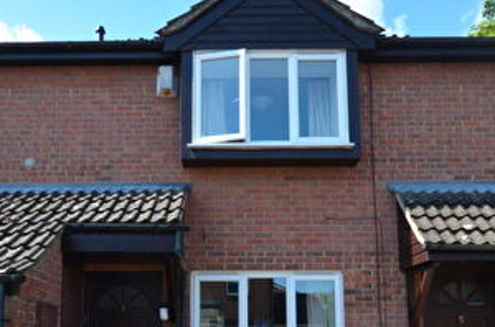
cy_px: 273
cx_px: 213
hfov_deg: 54.4
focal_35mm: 35
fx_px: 480
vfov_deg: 36.0
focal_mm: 10
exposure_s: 1/250
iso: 200
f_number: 8
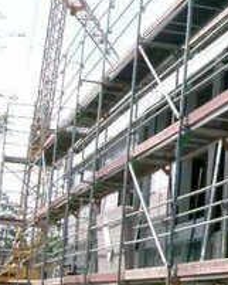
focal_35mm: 108
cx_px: 330
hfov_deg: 13.5
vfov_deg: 17.8
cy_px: 152
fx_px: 910
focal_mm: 7.6
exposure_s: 1/500
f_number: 5
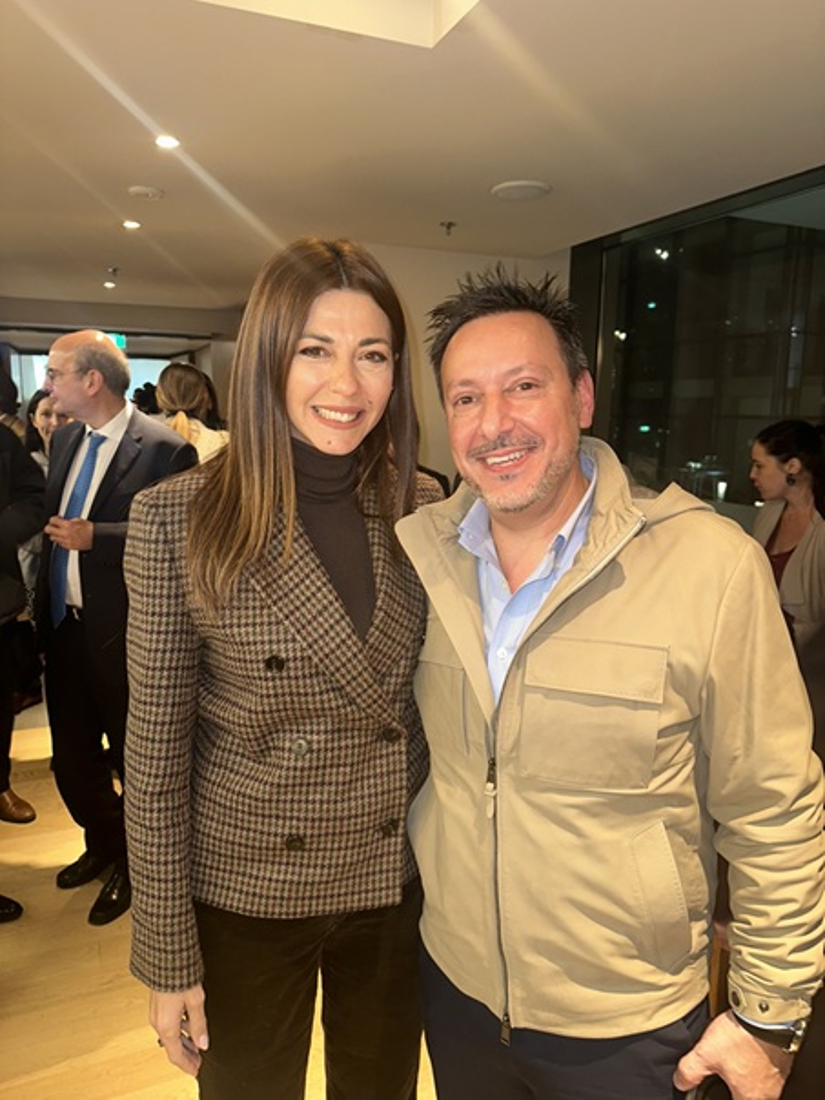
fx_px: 763
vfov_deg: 71.6
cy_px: 550
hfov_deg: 56.8
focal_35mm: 24
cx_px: 412
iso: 80
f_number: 1.78
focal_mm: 6.86
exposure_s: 1/20
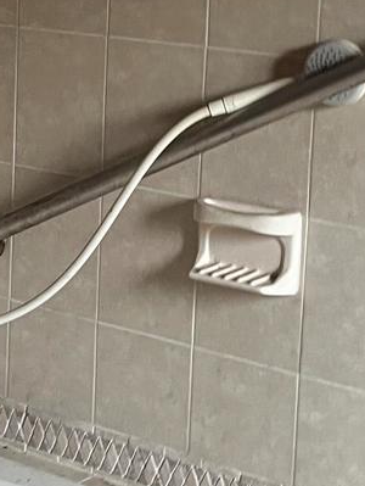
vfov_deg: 19.4
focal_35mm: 100
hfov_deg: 14.7
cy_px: 85
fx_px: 1404
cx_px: 84
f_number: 1.6
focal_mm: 5.1
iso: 250
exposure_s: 1/60
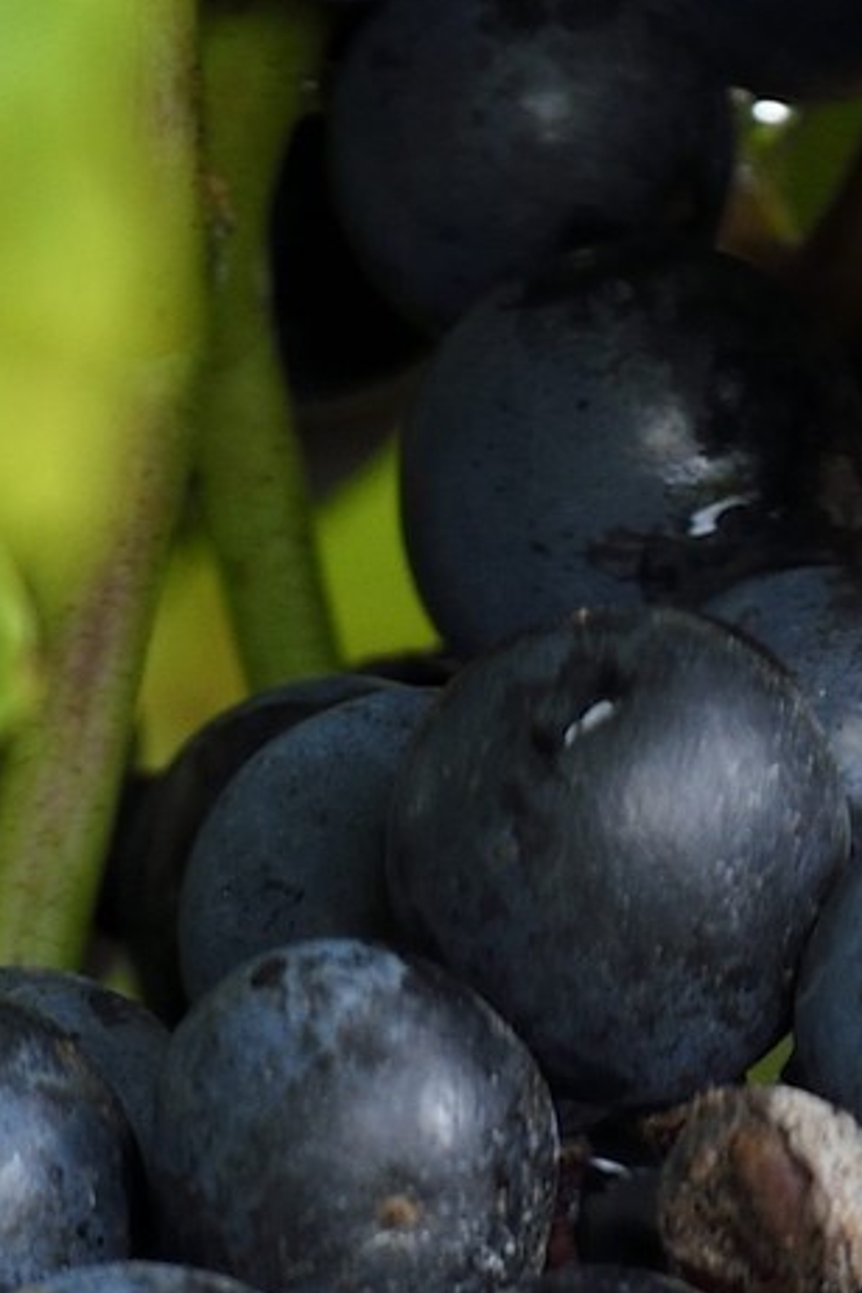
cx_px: 216
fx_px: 13073
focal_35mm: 364
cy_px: 3160
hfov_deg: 3.8
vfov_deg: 5.5
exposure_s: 1/100
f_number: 8
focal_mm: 70
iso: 800
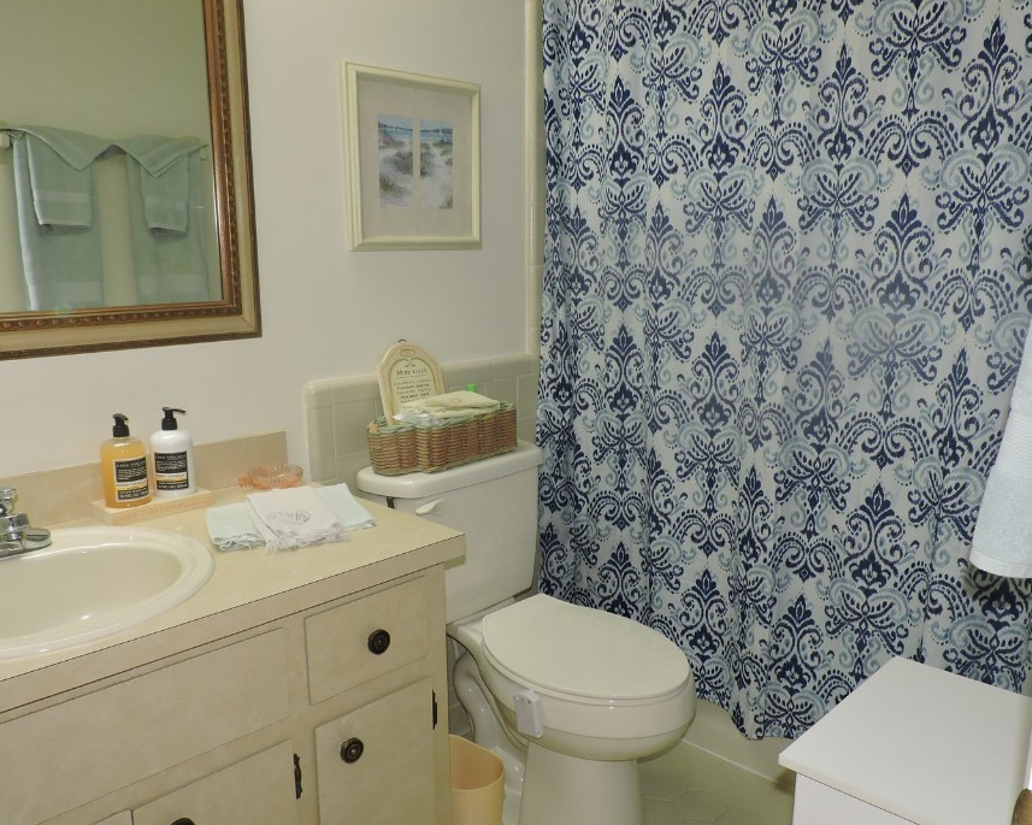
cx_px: 546
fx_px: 855
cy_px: 434
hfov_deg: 62.2
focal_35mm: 28
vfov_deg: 51.5
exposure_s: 1/30
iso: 200
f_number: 3
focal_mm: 4.3
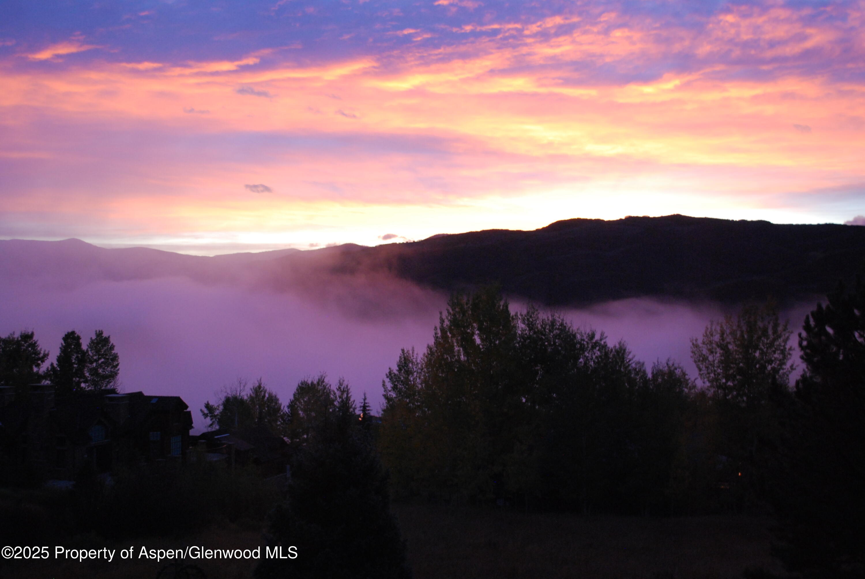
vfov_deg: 30.9
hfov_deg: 44.9
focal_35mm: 44
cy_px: 290
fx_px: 1046
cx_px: 432
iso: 900
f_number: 4.8
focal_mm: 29
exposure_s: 1/30
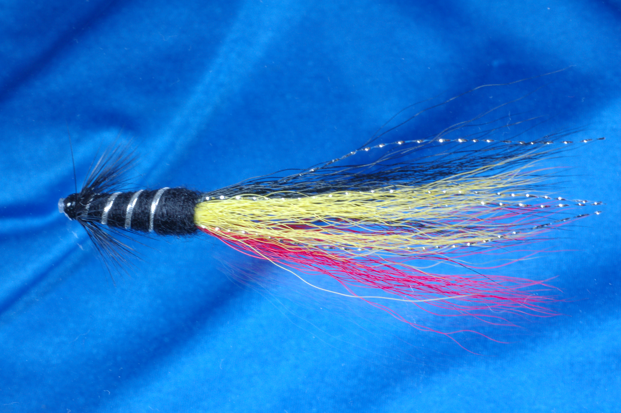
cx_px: 310
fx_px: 1810
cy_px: 206
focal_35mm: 105
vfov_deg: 13.0
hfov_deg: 19.5
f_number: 22
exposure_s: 1/2.5
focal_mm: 70
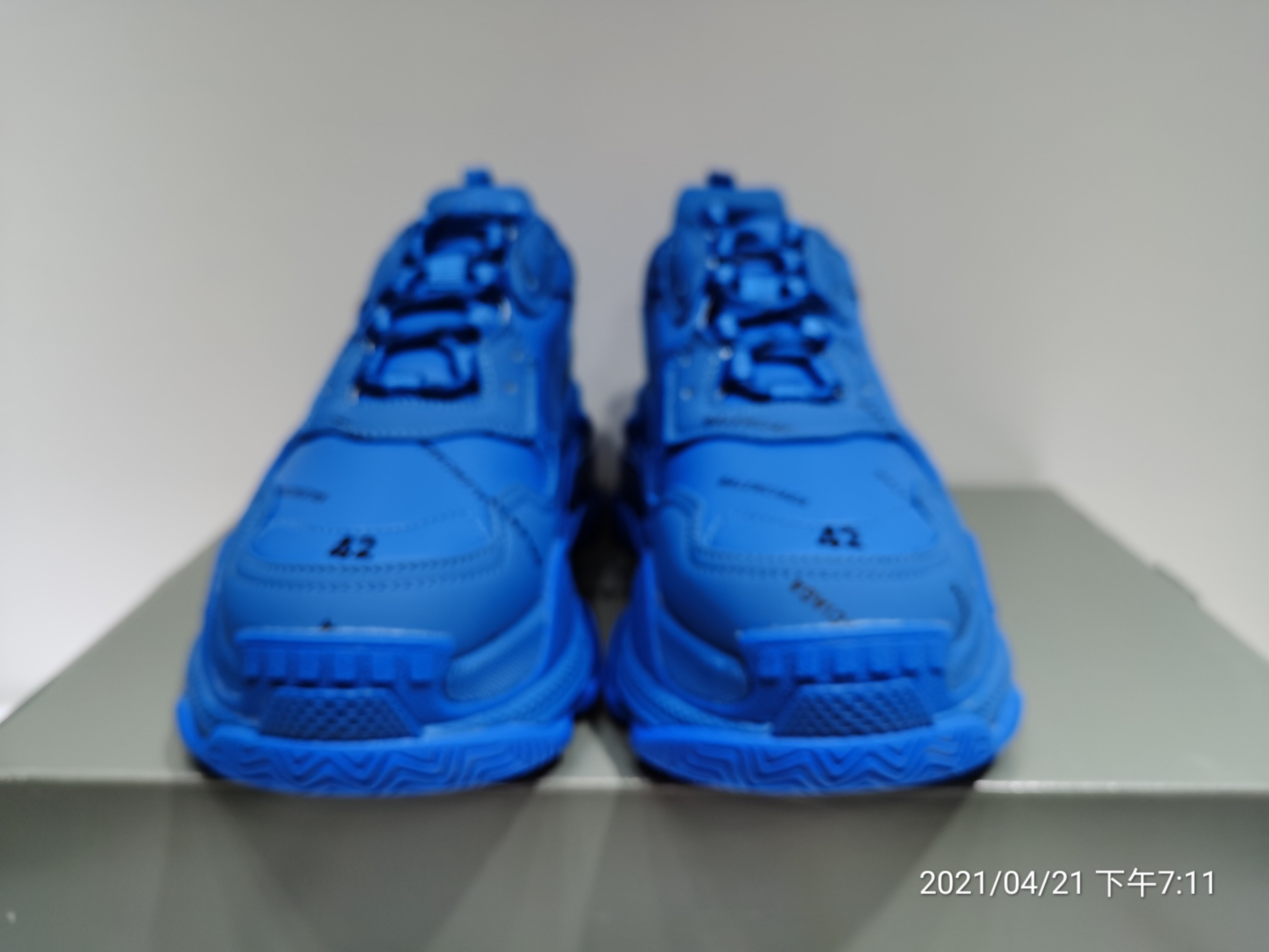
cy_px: 476
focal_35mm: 27
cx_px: 634
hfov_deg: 65.3
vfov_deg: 51.4
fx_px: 990
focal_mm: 5.58
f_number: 1.8
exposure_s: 1/259
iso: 50
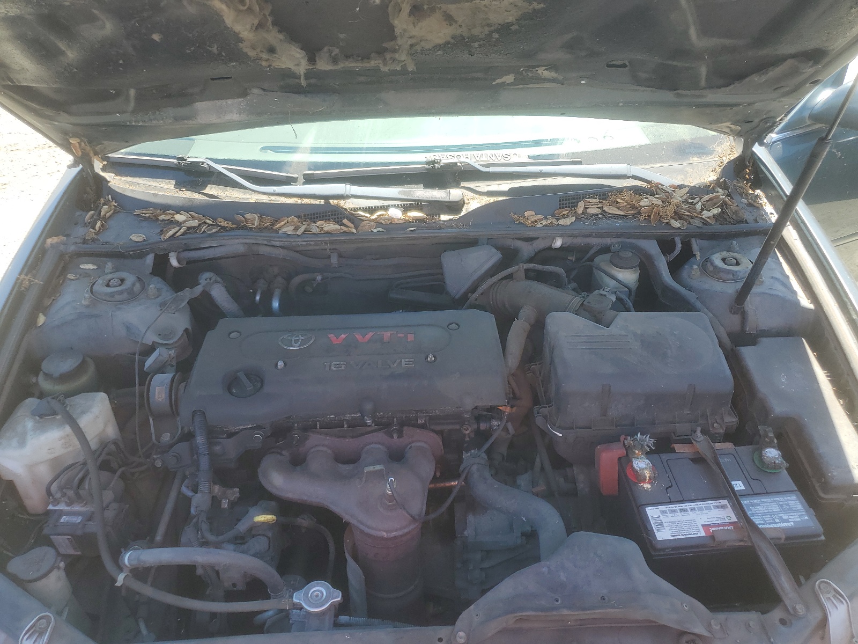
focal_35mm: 26
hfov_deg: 67.3
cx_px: 429
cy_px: 322
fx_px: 644
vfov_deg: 53.1
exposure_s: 1/476
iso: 50
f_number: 1.5
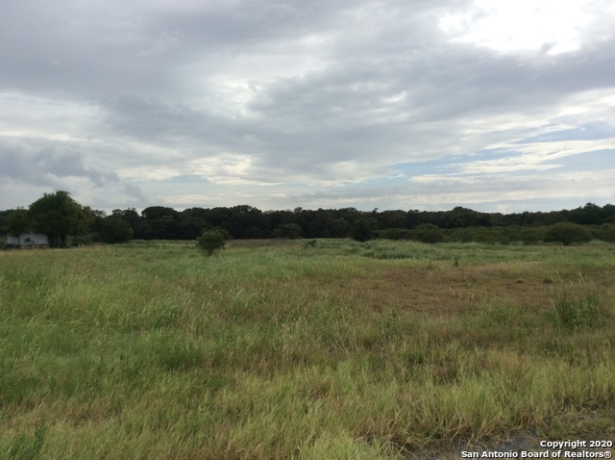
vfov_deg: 44.1
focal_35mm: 32
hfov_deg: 56.9
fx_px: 568
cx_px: 308
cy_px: 230
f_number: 2.4
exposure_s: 1/2119
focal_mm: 3.3
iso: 32
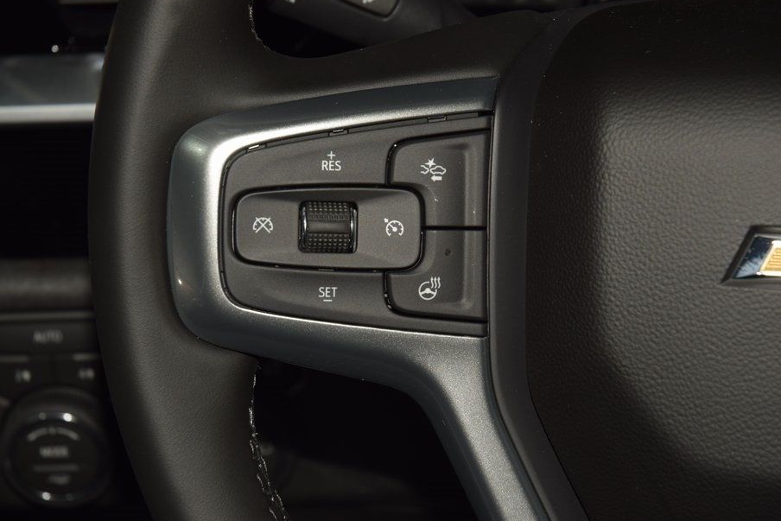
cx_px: 373
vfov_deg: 11.5
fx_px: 2582
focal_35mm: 119
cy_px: 229
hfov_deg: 17.2
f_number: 8
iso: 100
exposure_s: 1/125
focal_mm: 70
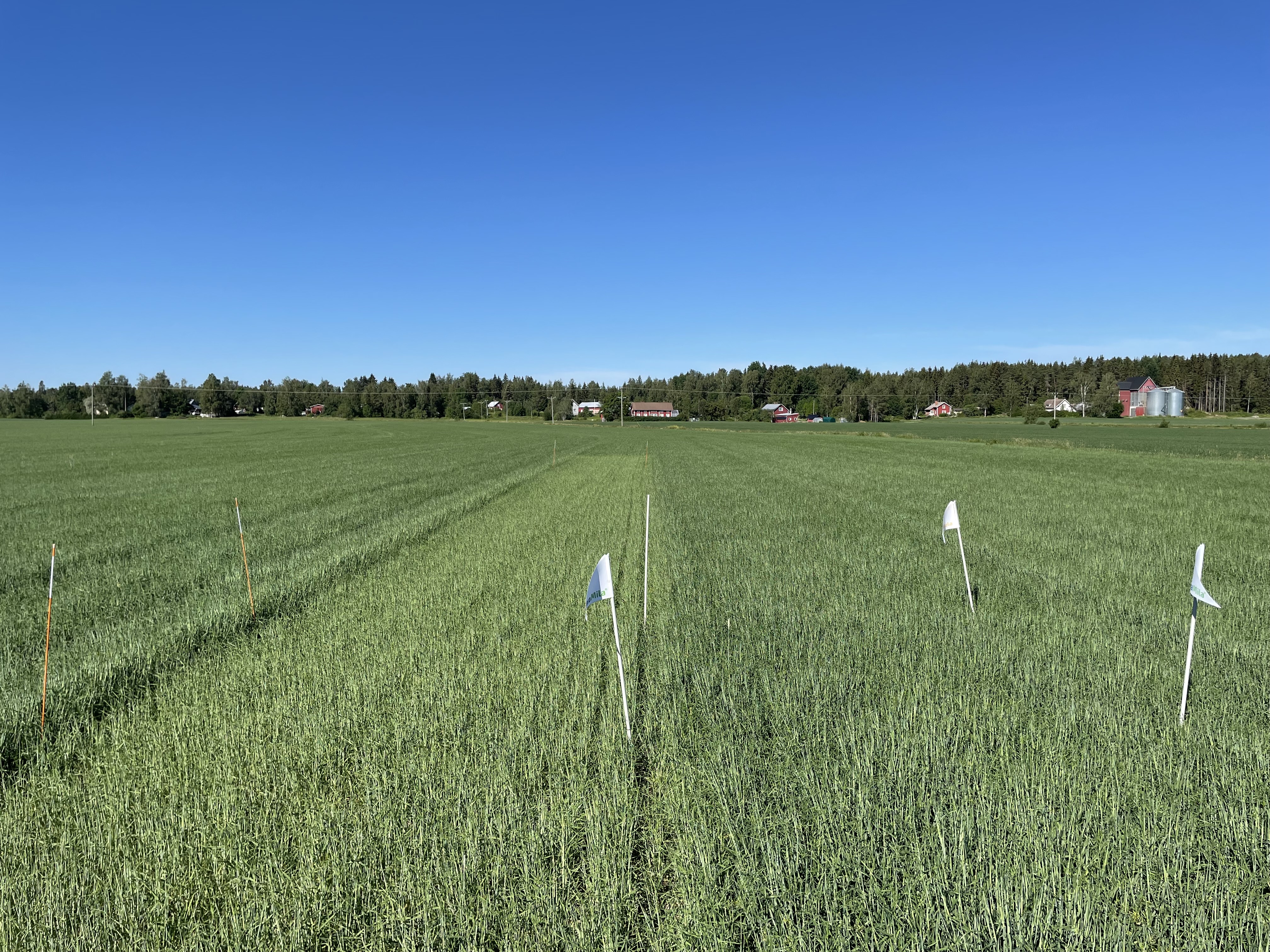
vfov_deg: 53.1
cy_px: 476
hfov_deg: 67.3
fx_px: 954
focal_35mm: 26
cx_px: 635
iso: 32
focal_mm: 4.2
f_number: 1.6
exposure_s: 1/3861
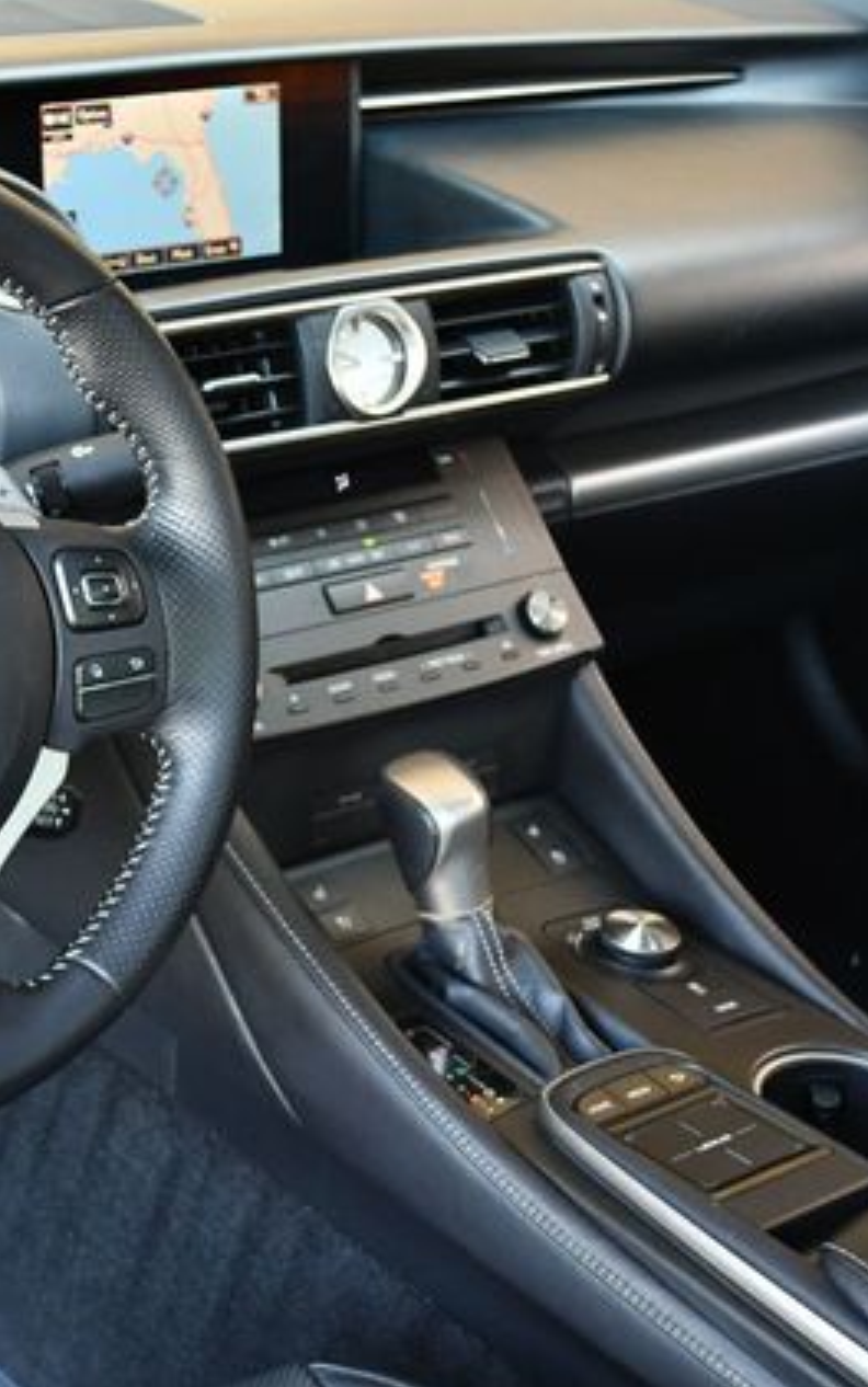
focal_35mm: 68
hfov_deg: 18.7
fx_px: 2572
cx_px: 46
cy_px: 700
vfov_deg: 30.2
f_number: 4
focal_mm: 22
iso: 1100
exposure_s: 1/125
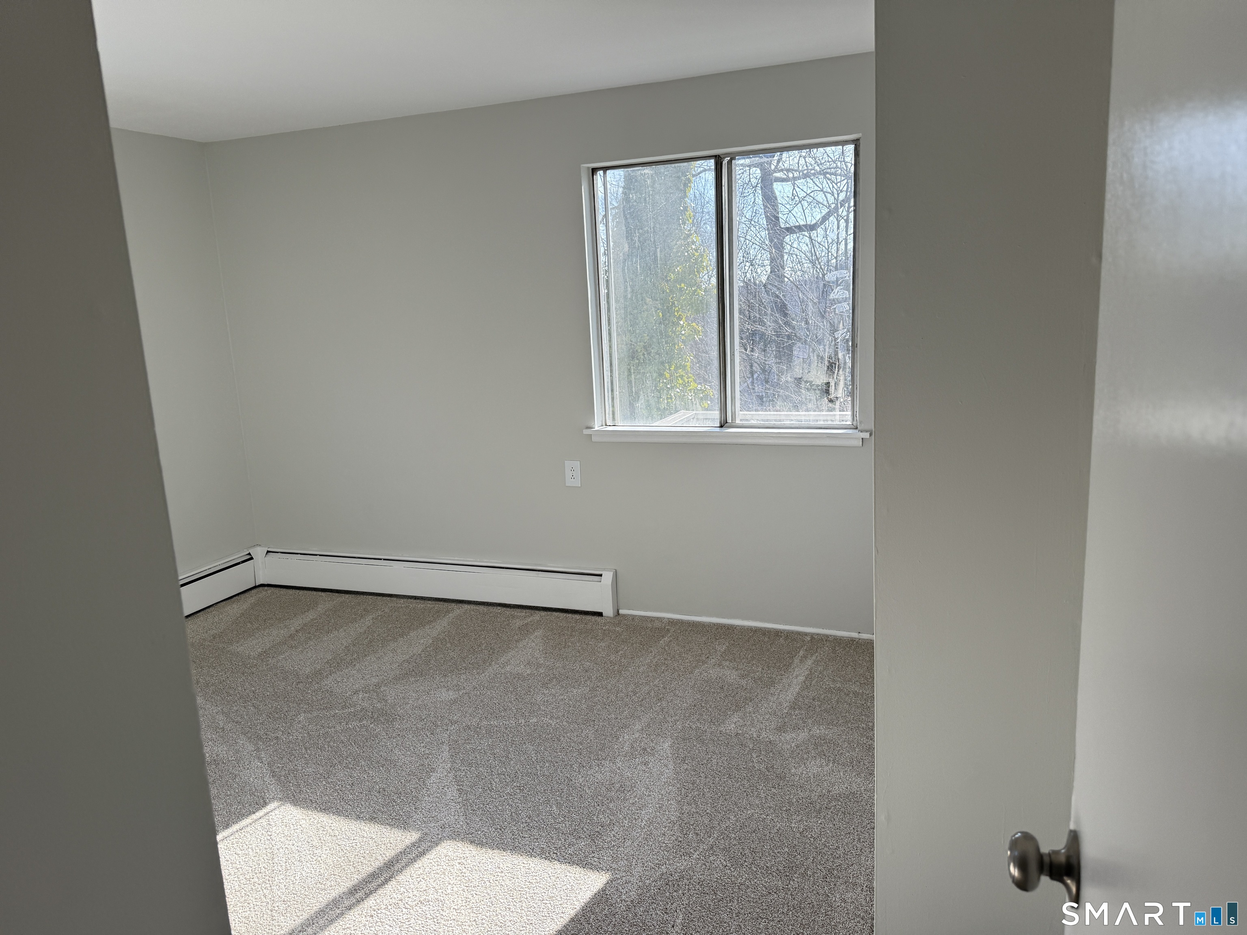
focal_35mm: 24
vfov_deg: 56.8
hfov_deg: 71.6
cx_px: 624
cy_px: 468
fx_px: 865
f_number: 1.78
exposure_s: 1/868
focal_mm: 6.76
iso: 80
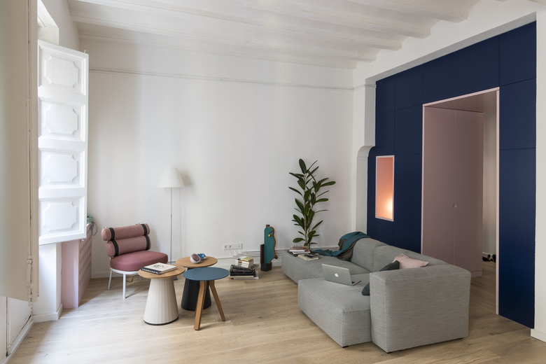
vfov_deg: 61.9
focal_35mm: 20
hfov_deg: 84.0
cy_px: 182
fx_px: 303
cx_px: 273
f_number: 10
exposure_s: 4
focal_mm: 20
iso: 125
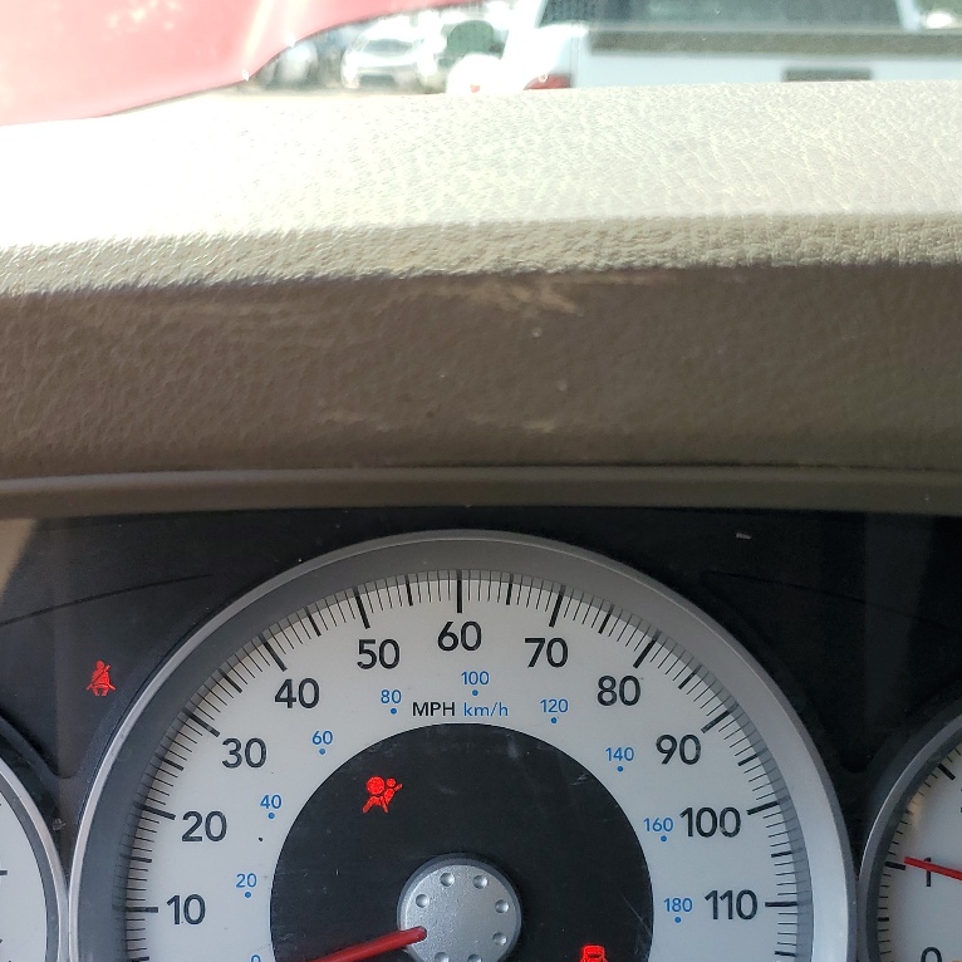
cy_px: 736
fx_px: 1509
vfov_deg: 34.5
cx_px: 442
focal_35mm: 48
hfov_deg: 35.3
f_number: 1.5
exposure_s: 1/526
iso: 50
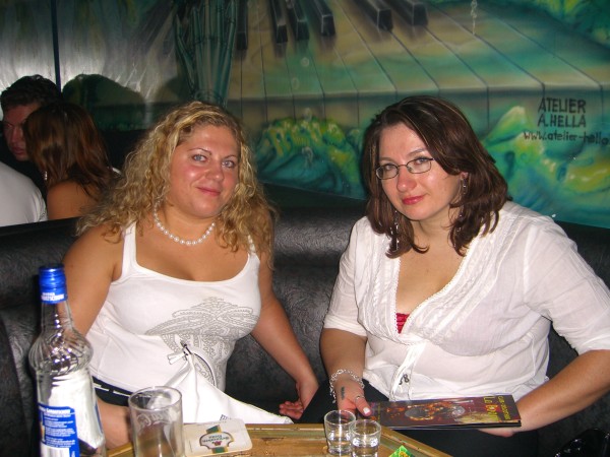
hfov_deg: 49.0
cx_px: 305
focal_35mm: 38
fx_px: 670
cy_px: 228
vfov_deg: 37.7
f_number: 2.8
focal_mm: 7.9
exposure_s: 1/60
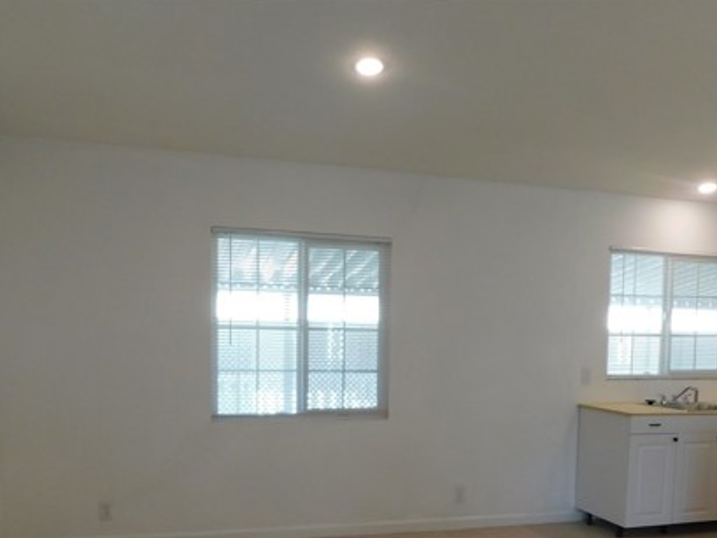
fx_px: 746
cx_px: 393
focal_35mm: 36
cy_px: 414
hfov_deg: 51.3
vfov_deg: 38.5
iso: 125
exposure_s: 1/30
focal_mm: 4
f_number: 3
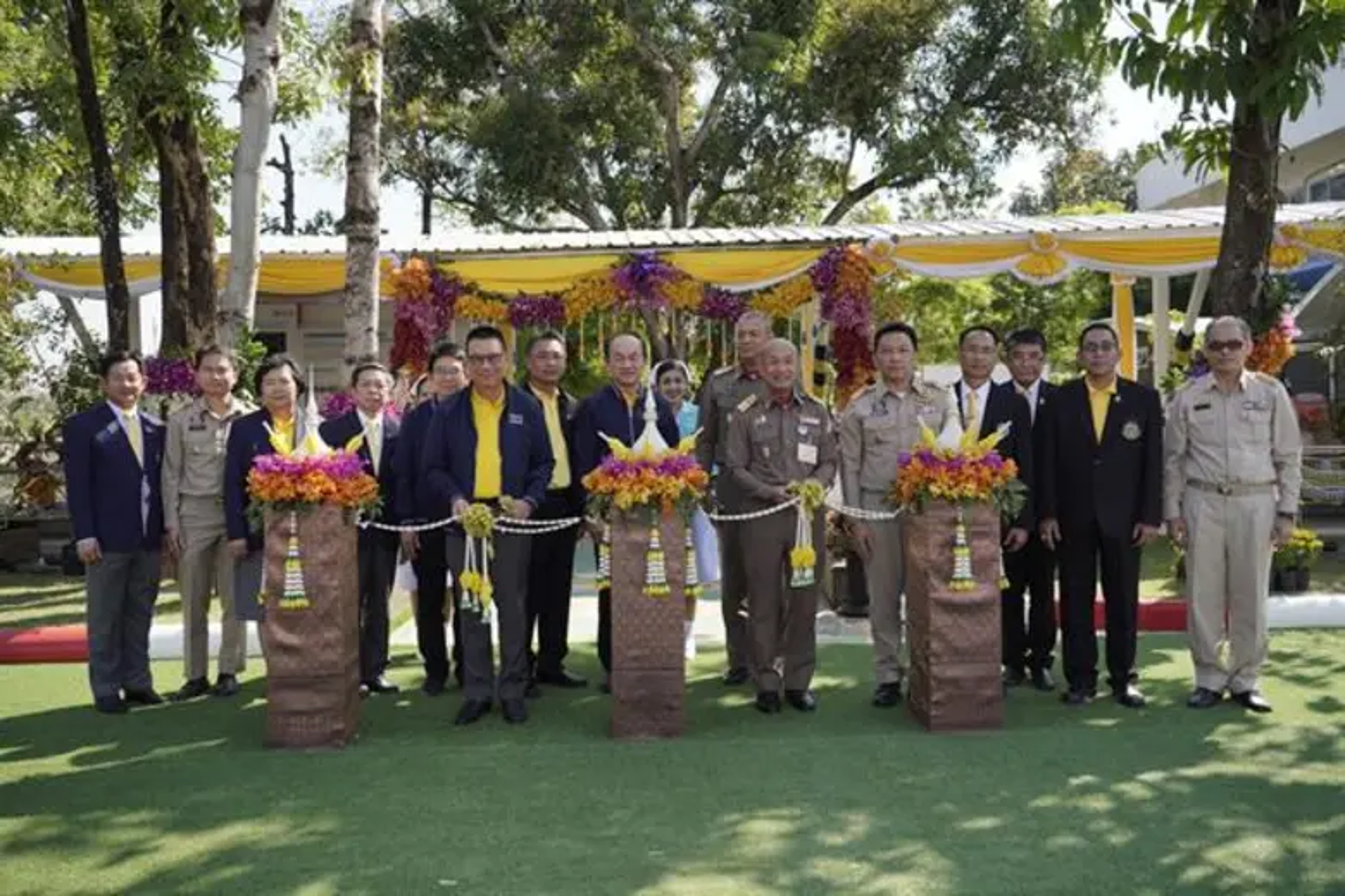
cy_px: 448
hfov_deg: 61.9
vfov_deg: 43.6
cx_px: 672
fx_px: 1121
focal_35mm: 30
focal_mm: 30
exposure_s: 1/1600
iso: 500
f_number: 4.5
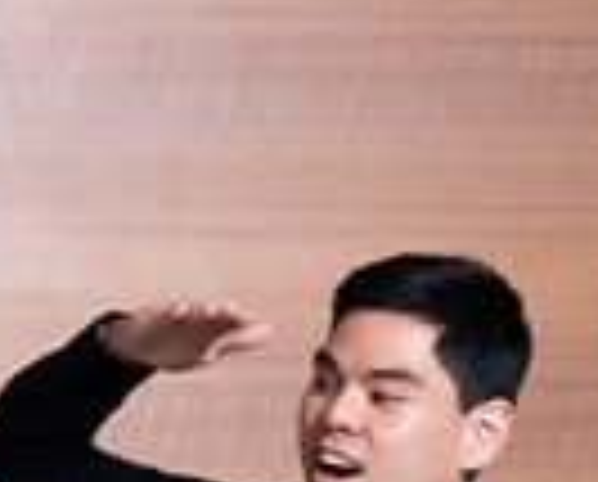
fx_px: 4984
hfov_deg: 6.2
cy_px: 885
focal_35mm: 281
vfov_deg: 5.4
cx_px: -1335
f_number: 6.3
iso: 800
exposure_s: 1/125
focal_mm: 40
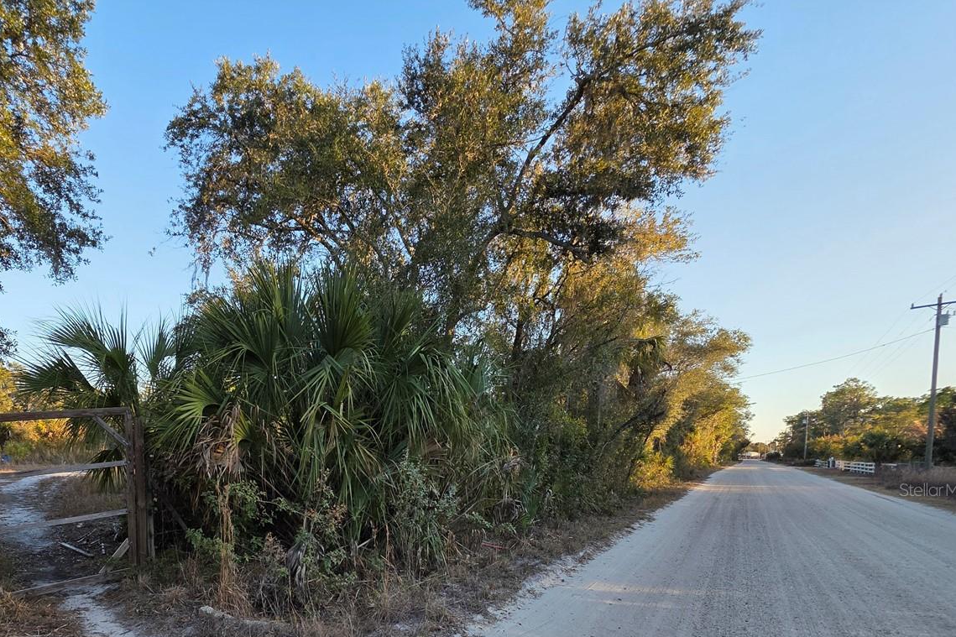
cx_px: 307
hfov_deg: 83.5
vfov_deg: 60.5
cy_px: 489
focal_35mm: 19
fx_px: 504
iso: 40
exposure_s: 1/414
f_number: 1.9
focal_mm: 2.2
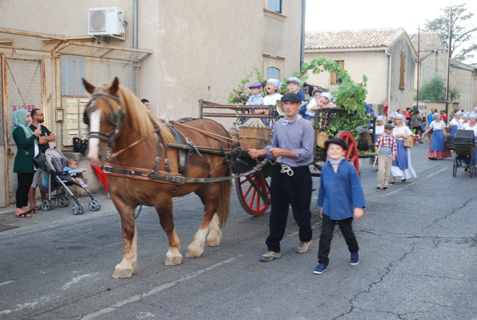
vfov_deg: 28.2
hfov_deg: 41.0
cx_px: 238
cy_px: 160
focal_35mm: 48
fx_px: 637
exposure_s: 1/30
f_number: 4.8
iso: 400
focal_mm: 32
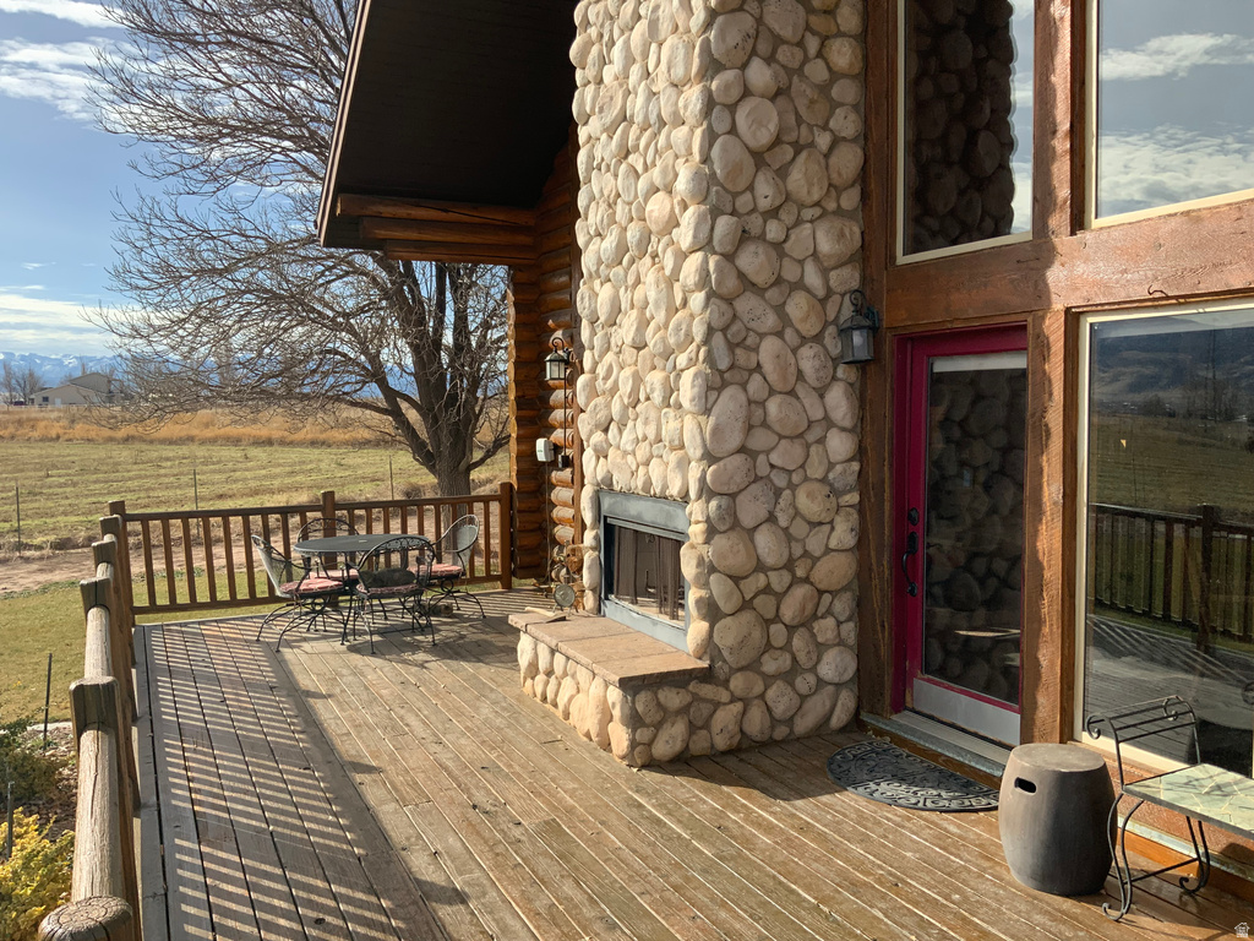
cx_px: 627
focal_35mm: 29
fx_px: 1051
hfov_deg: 61.7
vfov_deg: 48.2
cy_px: 470
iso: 16
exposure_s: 1/1675
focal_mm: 3
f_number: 1.8
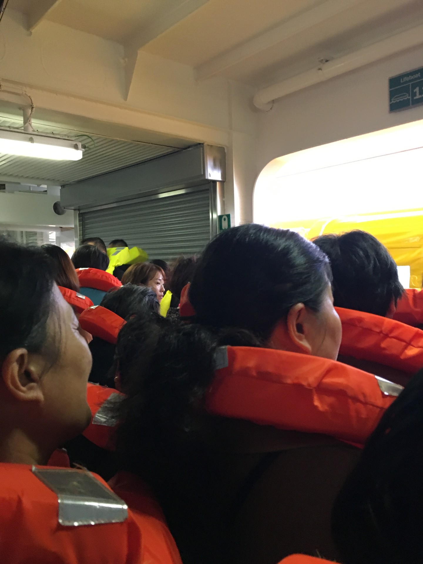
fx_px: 472
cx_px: 212
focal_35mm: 29
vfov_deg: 61.7
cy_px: 282
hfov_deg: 48.2
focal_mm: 4.15
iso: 200
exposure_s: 1/25
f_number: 2.2
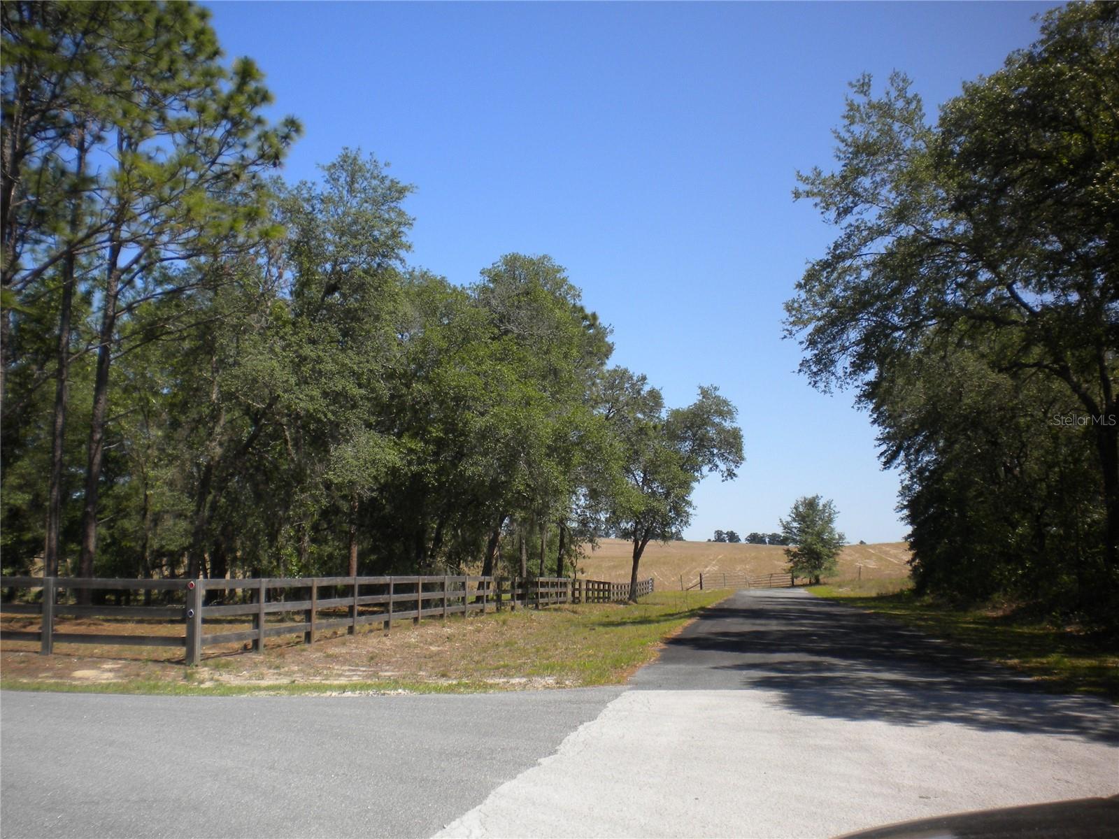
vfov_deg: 40.7
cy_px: 420
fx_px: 1131
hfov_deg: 52.6
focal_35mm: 35
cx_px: 560
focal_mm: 6.3
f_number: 4.6
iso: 80
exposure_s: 1/557
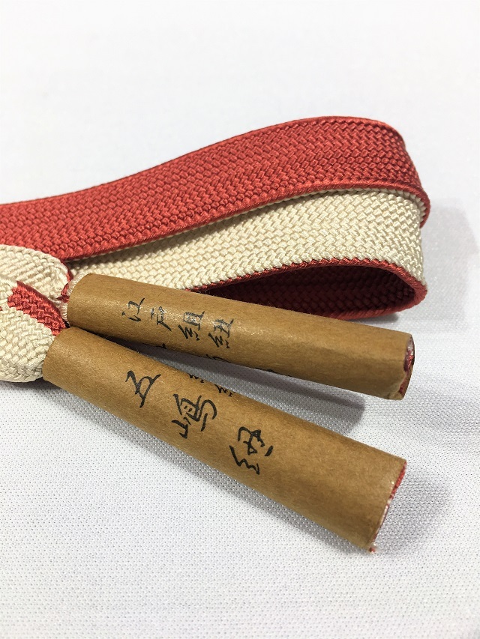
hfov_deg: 48.2
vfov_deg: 61.7
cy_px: 320
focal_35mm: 29
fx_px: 536
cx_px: 240
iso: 32
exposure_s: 1/60
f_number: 2.2
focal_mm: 4.15
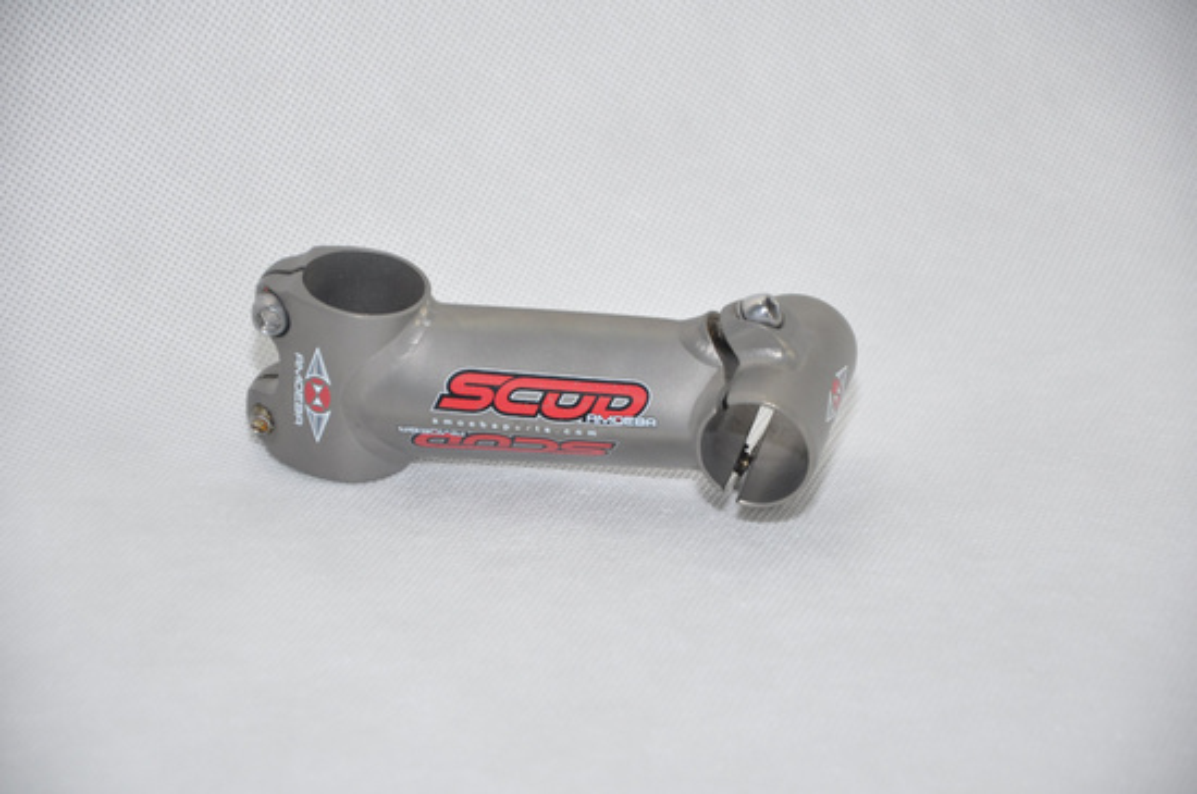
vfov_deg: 8.7
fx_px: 5229
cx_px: 598
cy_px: 397
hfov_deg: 13.1
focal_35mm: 158
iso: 200
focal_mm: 105
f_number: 5.6
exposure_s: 1/60
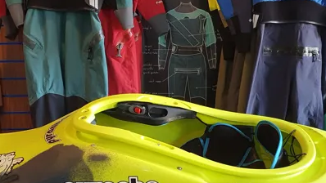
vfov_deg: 20.8
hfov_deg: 36.5
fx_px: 493
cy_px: 150
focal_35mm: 57
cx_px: 191
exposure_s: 1/50
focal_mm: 4.32
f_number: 1.5
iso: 200
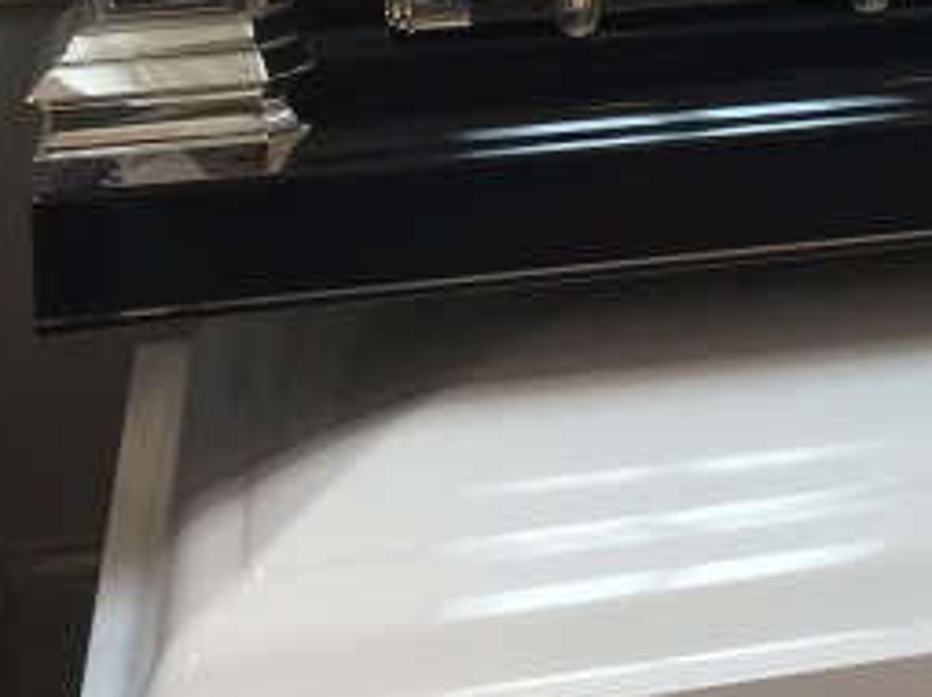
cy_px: -404
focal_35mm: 117
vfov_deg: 12.0
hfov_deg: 15.5
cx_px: 1413
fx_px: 3147
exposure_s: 1/40
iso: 32
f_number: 2.2
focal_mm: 4.15
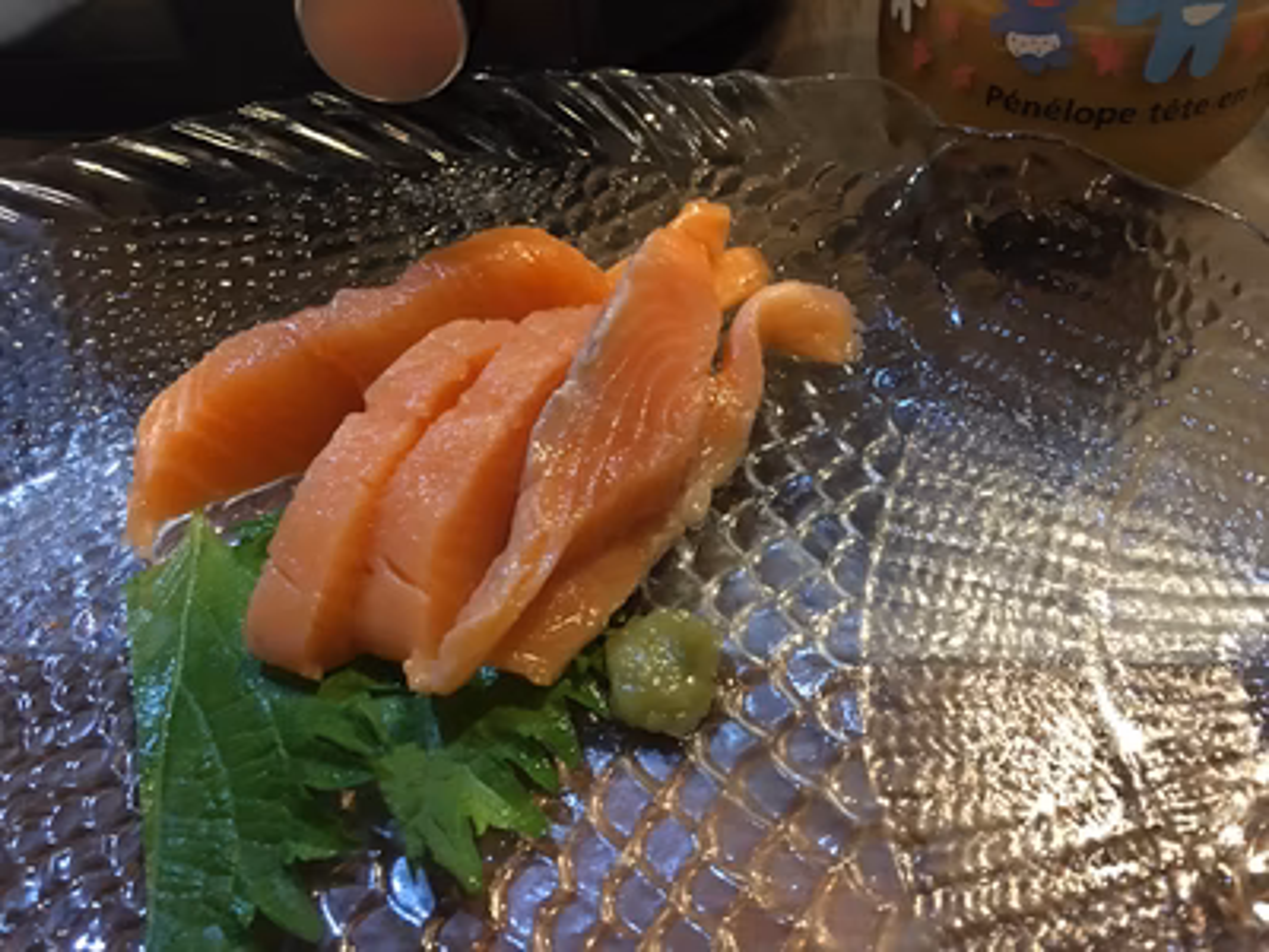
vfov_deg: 48.2
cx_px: 634
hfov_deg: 61.7
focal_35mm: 29
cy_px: 476
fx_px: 1063
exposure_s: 1/4
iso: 64
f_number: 2.2
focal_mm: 4.15
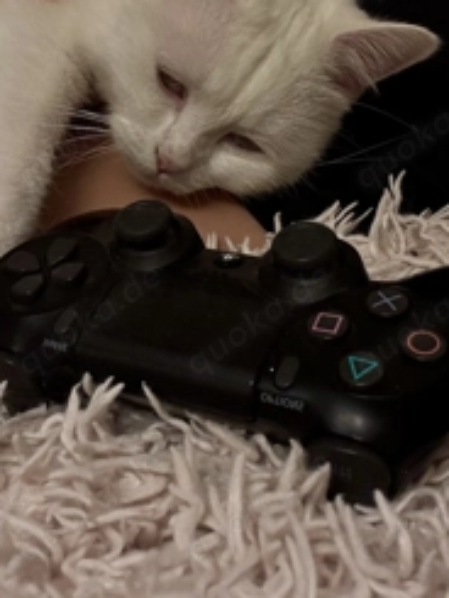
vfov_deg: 38.2
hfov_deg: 29.6
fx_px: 847
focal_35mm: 49
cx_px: 178
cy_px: 171
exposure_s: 1/50
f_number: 1.9
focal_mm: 2.69
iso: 200
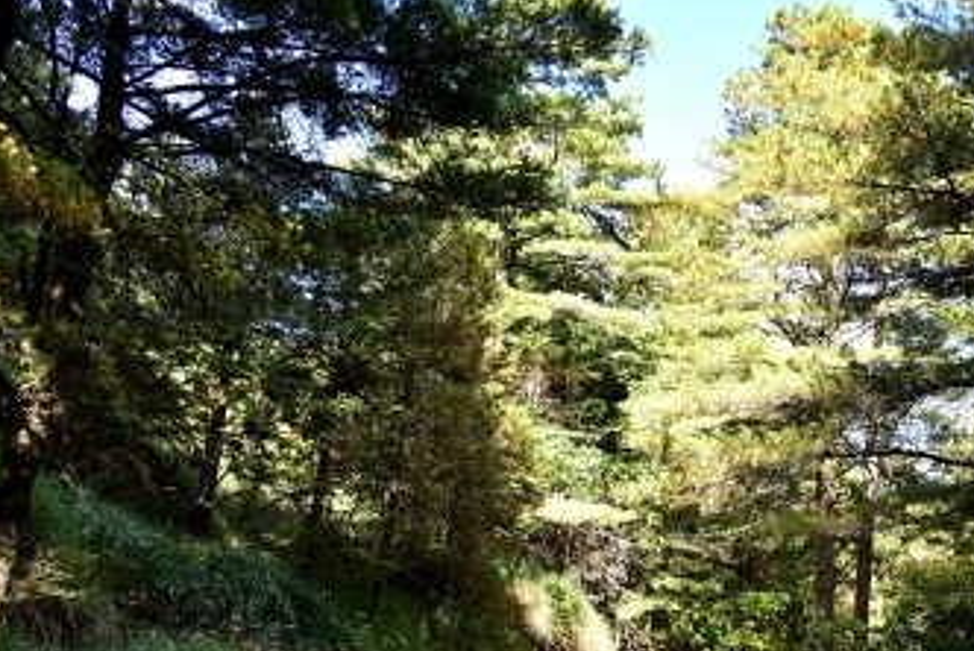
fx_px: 1002
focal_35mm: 37
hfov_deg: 49.6
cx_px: 739
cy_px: 425
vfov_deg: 35.7
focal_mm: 24
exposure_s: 1/100
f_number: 6.3
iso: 200
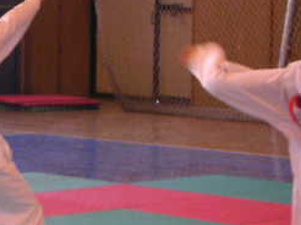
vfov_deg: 8.0
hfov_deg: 10.5
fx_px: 1607
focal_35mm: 185
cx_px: -73
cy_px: 171
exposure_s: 1/90
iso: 200
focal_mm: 9.3
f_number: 3.3
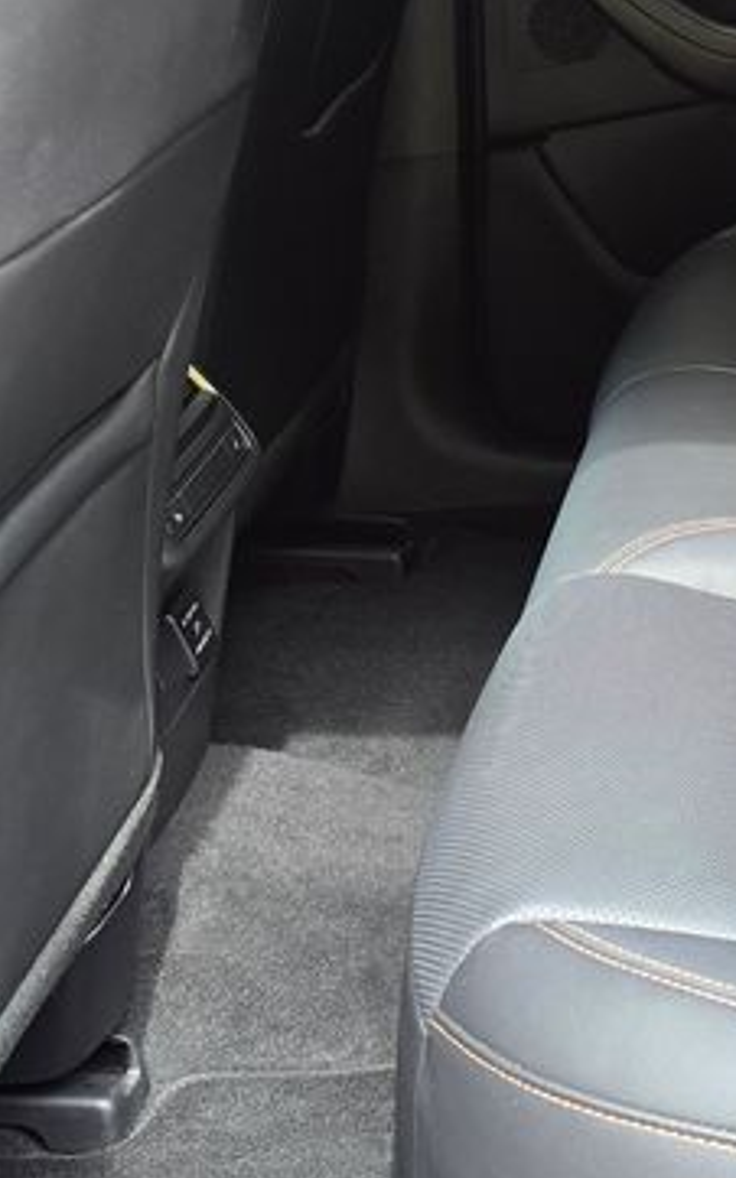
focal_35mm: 69
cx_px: 778
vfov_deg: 29.0
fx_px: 2216
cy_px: 199
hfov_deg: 18.3
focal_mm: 6.3
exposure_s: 1/180
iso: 125
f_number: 1.7
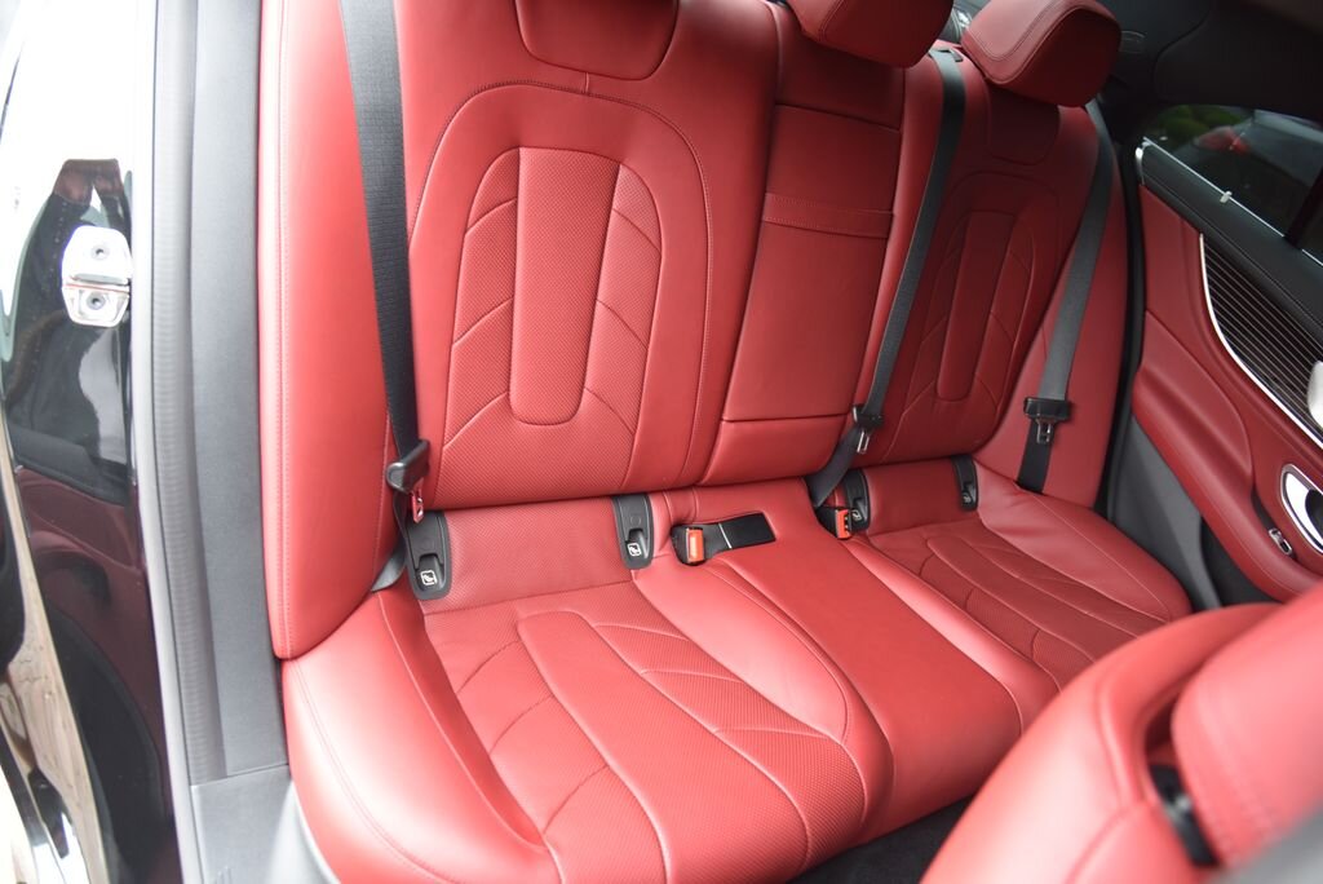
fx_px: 882
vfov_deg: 53.2
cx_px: 662
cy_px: 442
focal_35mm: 24
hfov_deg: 73.7
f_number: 4
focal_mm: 24
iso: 500
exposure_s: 1/13
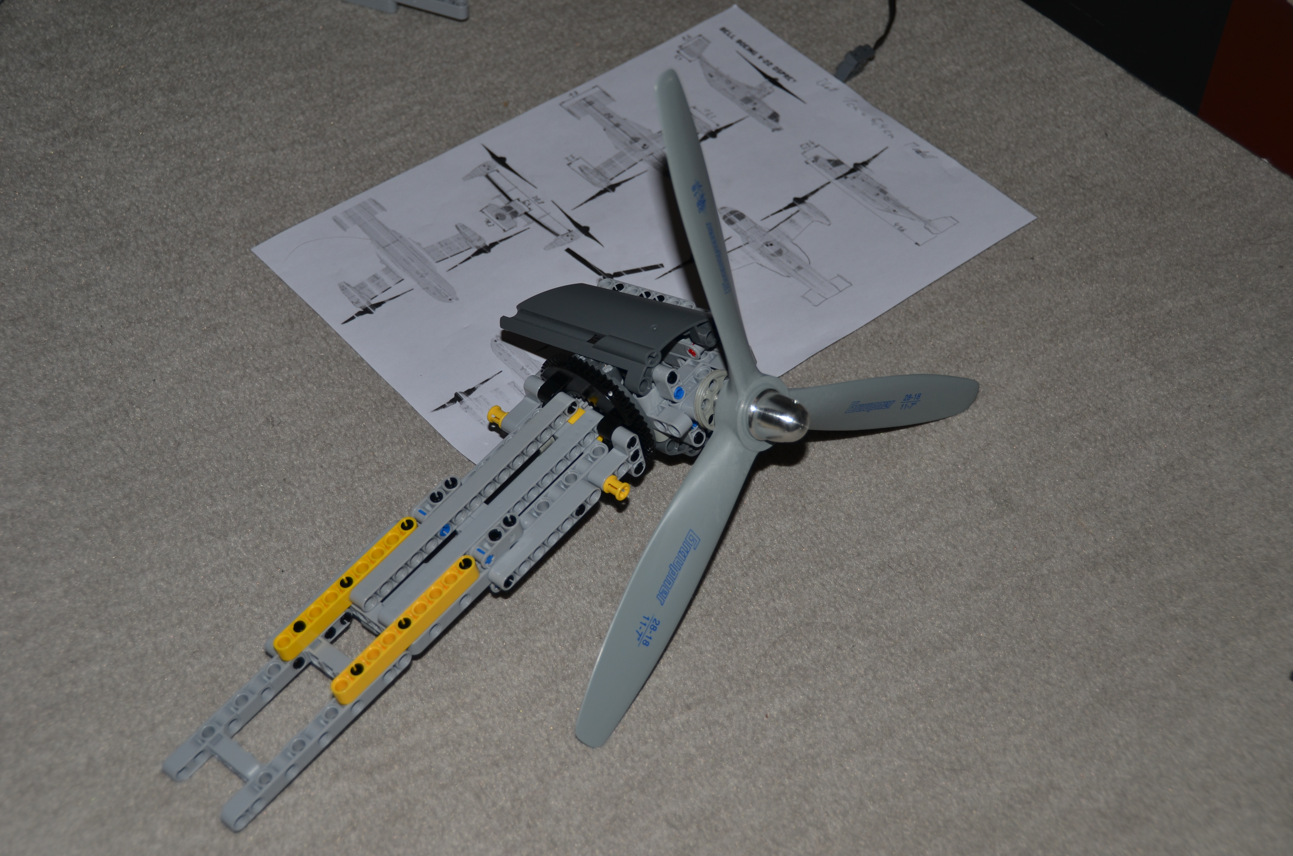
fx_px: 1882
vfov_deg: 25.6
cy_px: 428
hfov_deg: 37.9
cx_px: 646
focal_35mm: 52
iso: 100
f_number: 4.2
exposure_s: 1/60
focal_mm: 35
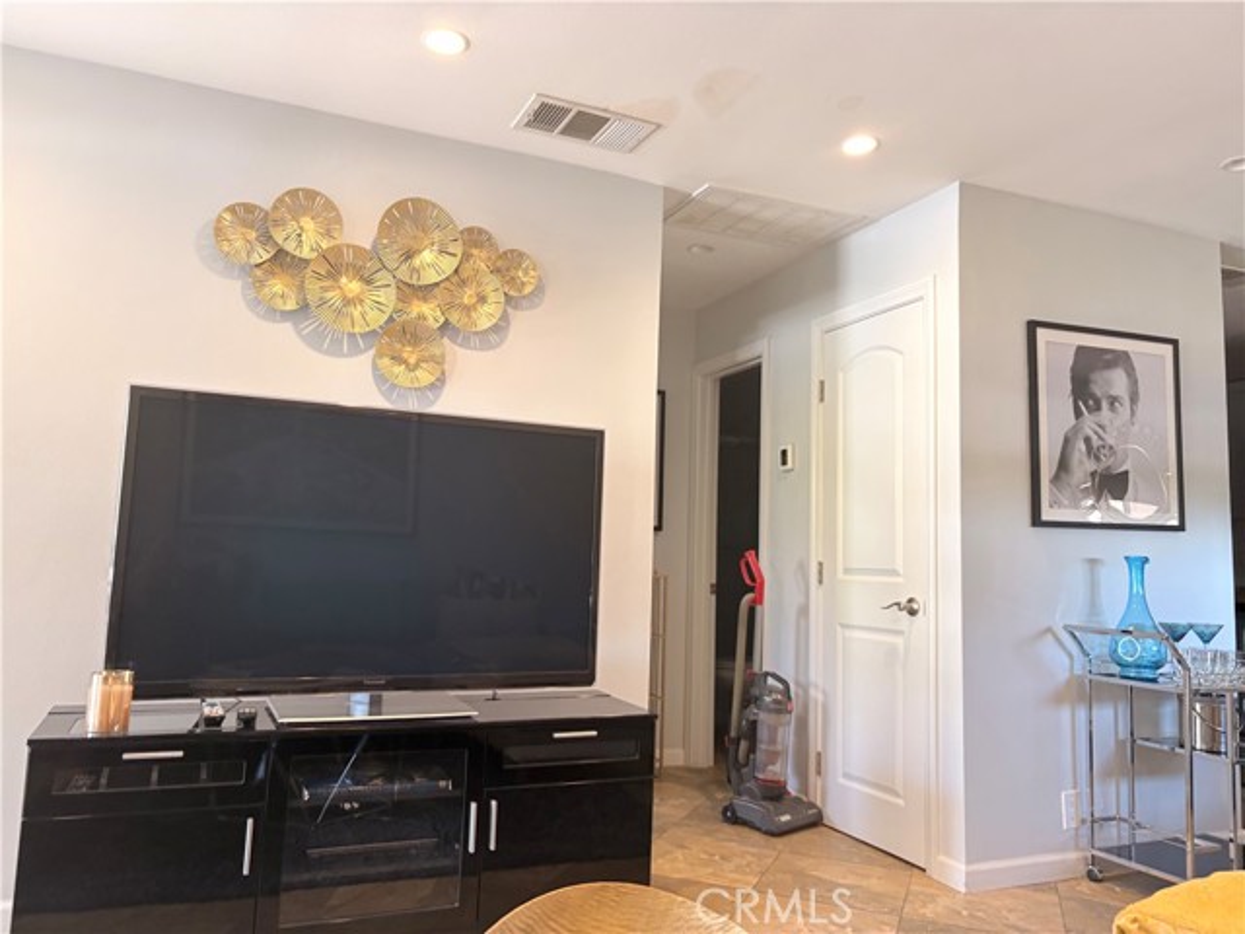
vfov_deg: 53.1
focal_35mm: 26
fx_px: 935
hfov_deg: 67.3
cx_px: 622
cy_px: 467
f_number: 1.6
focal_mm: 5.96
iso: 125
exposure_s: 1/69
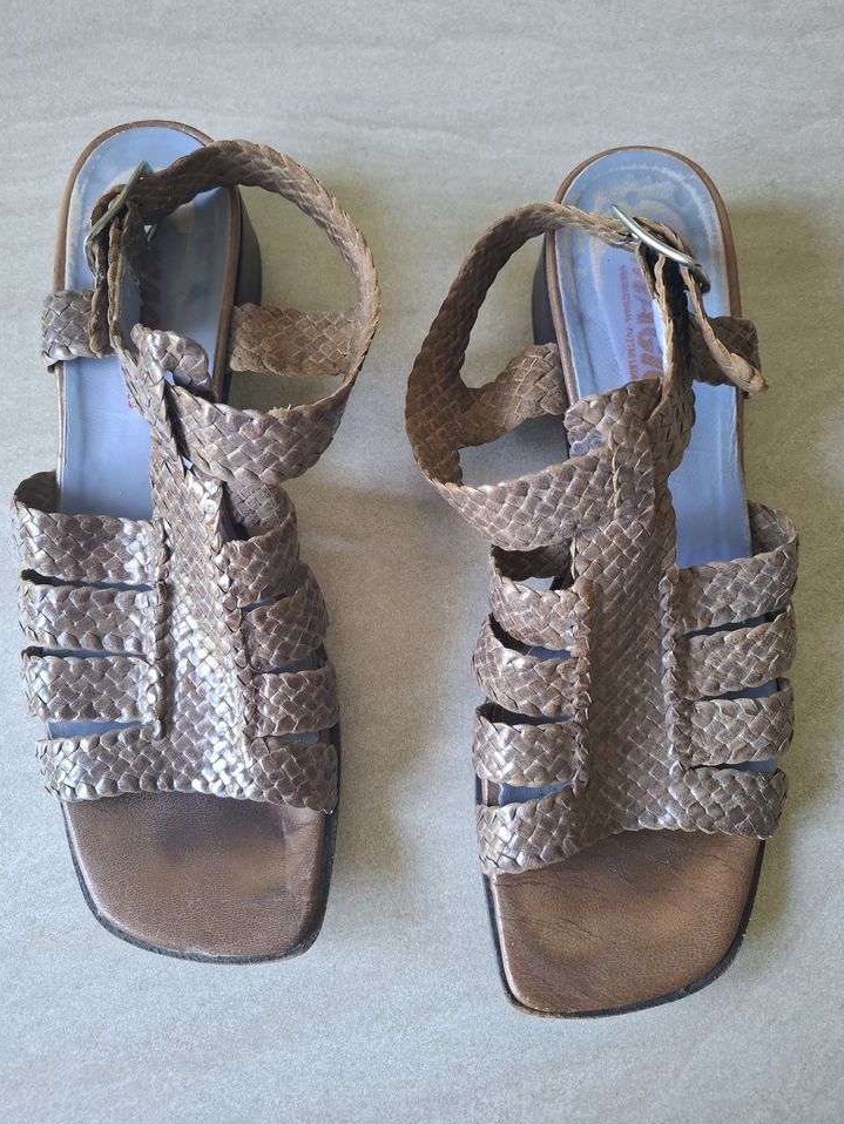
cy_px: 541
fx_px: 780
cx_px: 419
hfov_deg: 56.8
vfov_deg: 71.6
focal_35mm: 24
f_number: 1.8
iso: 250
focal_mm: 5.54
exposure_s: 1/50
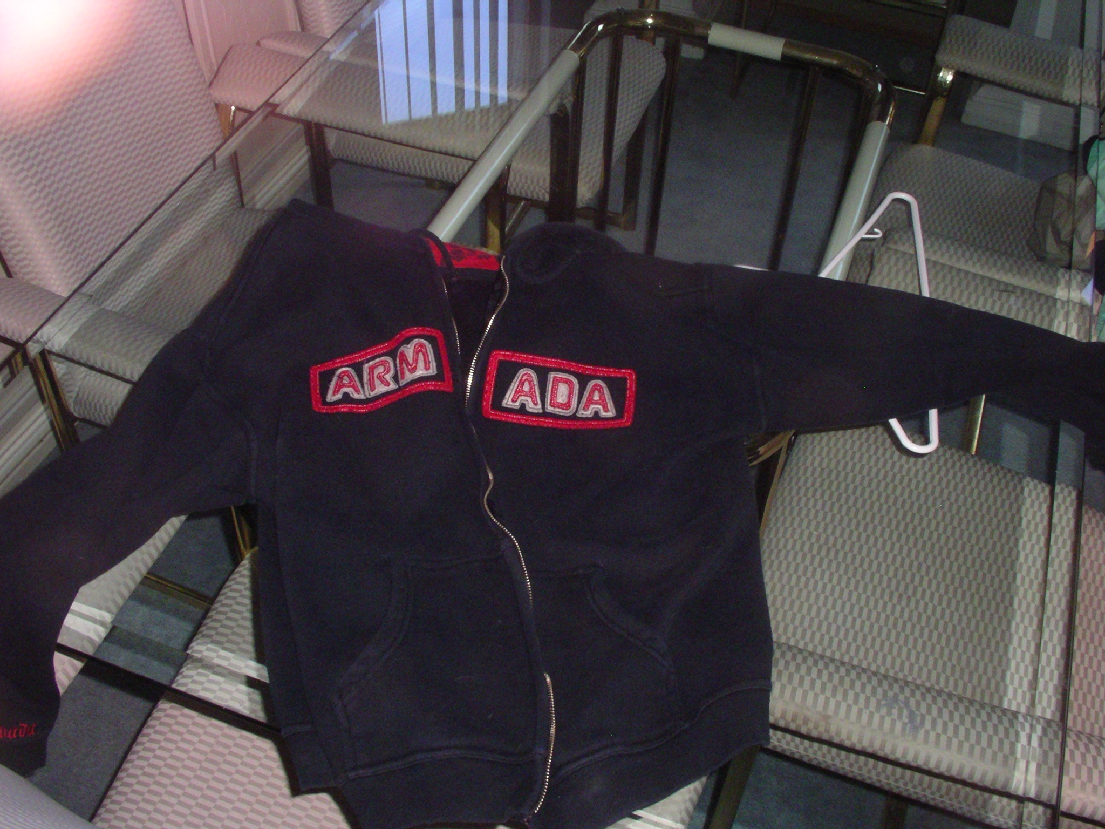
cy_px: 414
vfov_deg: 38.7
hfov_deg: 50.1
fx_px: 1181
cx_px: 552
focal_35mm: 37
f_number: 6.9
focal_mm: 5.7
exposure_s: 1/60
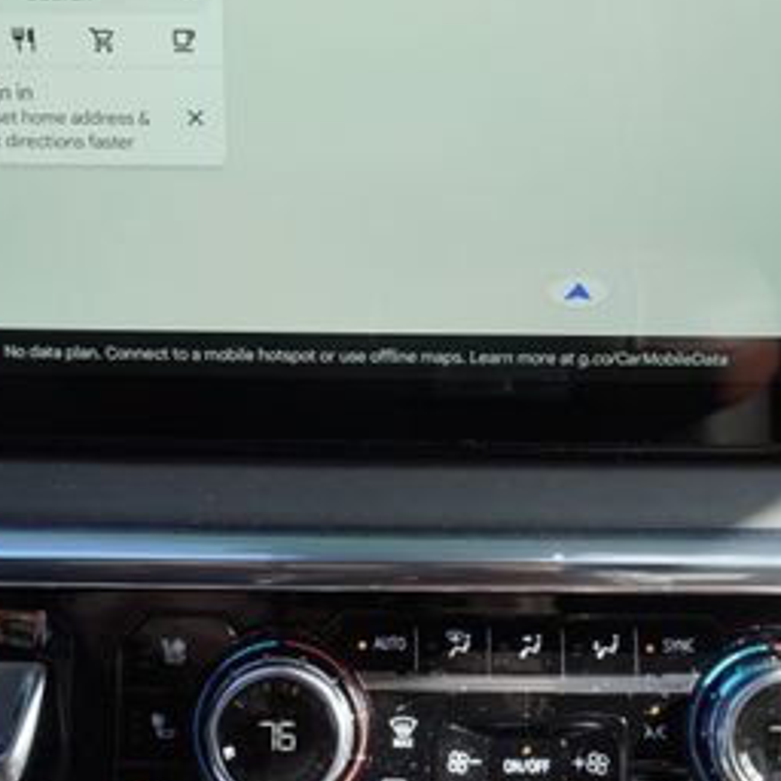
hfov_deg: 33.4
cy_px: 336
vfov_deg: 33.3
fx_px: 1302
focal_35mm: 51
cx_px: 345
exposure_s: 1/100
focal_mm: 16
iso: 100
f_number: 5
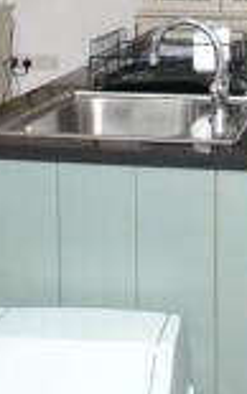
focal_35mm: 71
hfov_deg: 17.4
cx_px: 302
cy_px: -42
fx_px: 766
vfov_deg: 26.6
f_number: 5.6
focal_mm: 11
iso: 400
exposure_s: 1/60
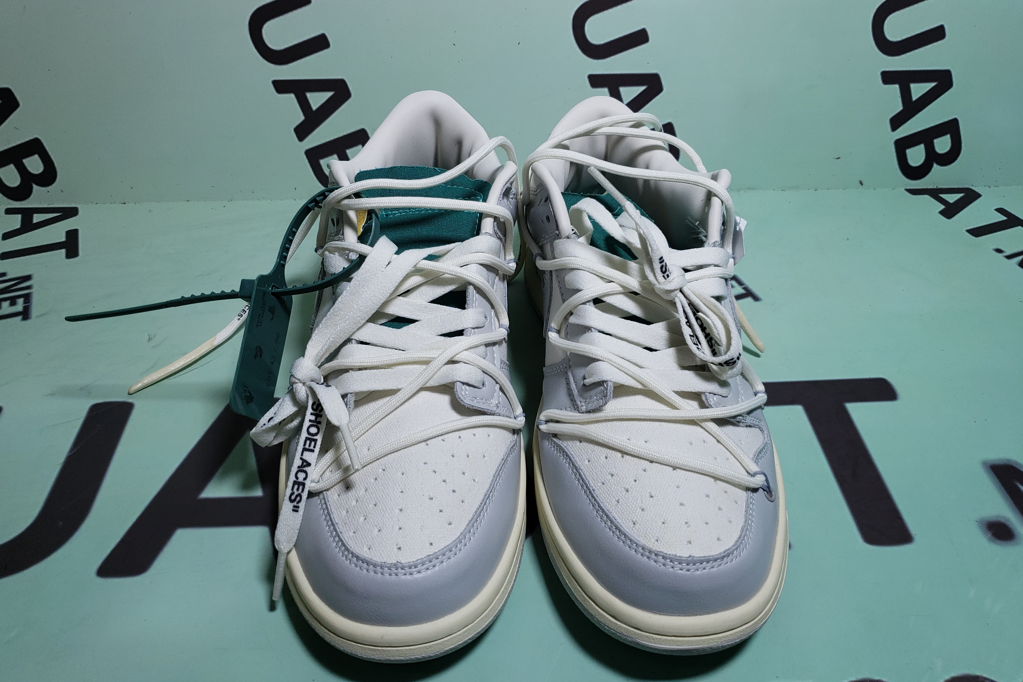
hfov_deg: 65.5
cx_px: 505
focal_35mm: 28
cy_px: 346
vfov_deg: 46.4
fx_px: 796
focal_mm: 4.3
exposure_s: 1/545
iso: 50
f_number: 1.5
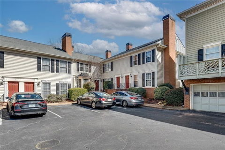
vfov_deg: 73.7
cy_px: 75
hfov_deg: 96.7
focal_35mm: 16
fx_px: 100
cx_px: 112
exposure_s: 1/250
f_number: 8
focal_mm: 16
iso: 100
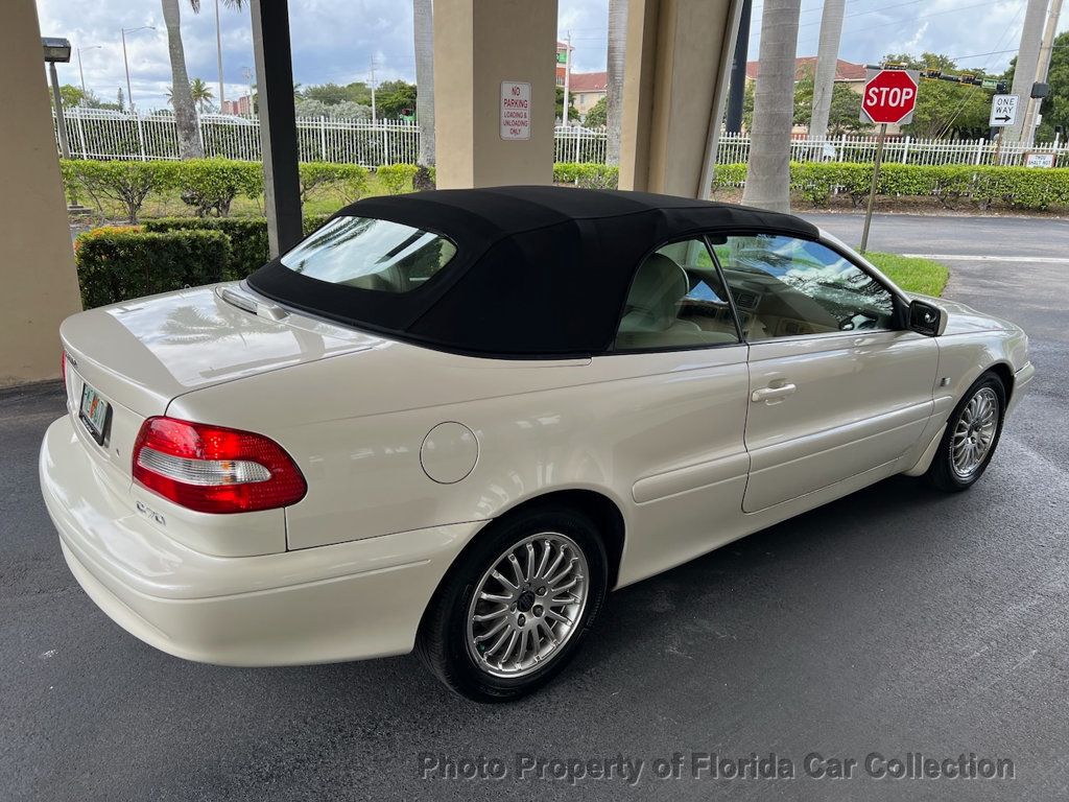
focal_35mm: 26
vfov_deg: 53.1
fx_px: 803
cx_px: 534
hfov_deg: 67.3
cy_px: 401
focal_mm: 5.7
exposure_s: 1/700
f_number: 1.5
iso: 50
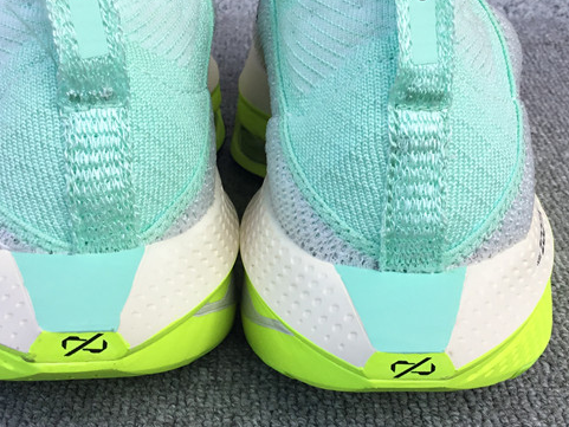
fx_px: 954
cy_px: 174
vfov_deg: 25.2
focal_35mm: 58
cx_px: 304
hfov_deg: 33.2
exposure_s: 1/278
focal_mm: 3.3
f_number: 2.4
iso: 25
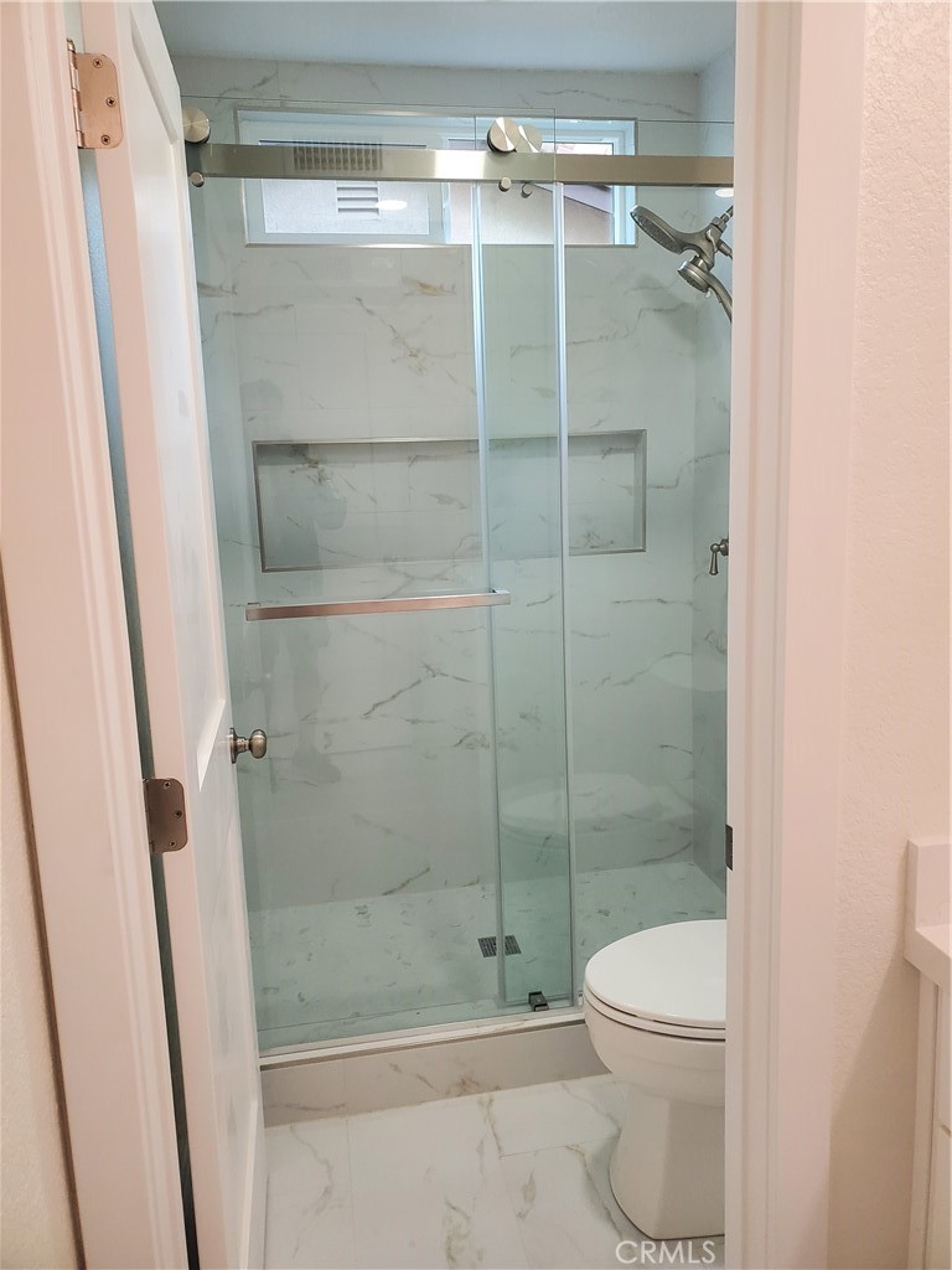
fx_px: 953
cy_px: 635
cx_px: 476
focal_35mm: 26
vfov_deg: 67.3
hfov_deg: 53.1
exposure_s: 1/120
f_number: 2.4
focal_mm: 4.3
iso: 320
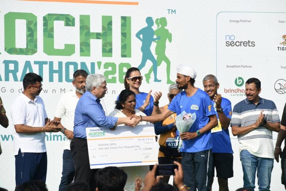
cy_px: 96
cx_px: 143
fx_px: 1847
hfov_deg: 8.9
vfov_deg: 5.9
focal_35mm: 232
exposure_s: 1/400
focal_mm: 155
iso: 125
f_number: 8
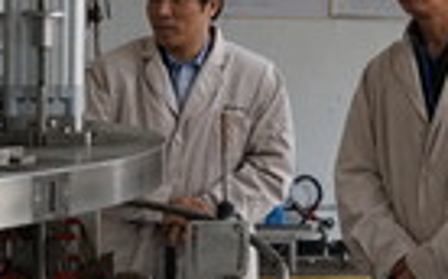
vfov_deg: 10.6
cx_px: 451
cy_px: 10
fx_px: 1488
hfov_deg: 16.7
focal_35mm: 122
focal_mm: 33
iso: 1600
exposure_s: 1/50
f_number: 6.3
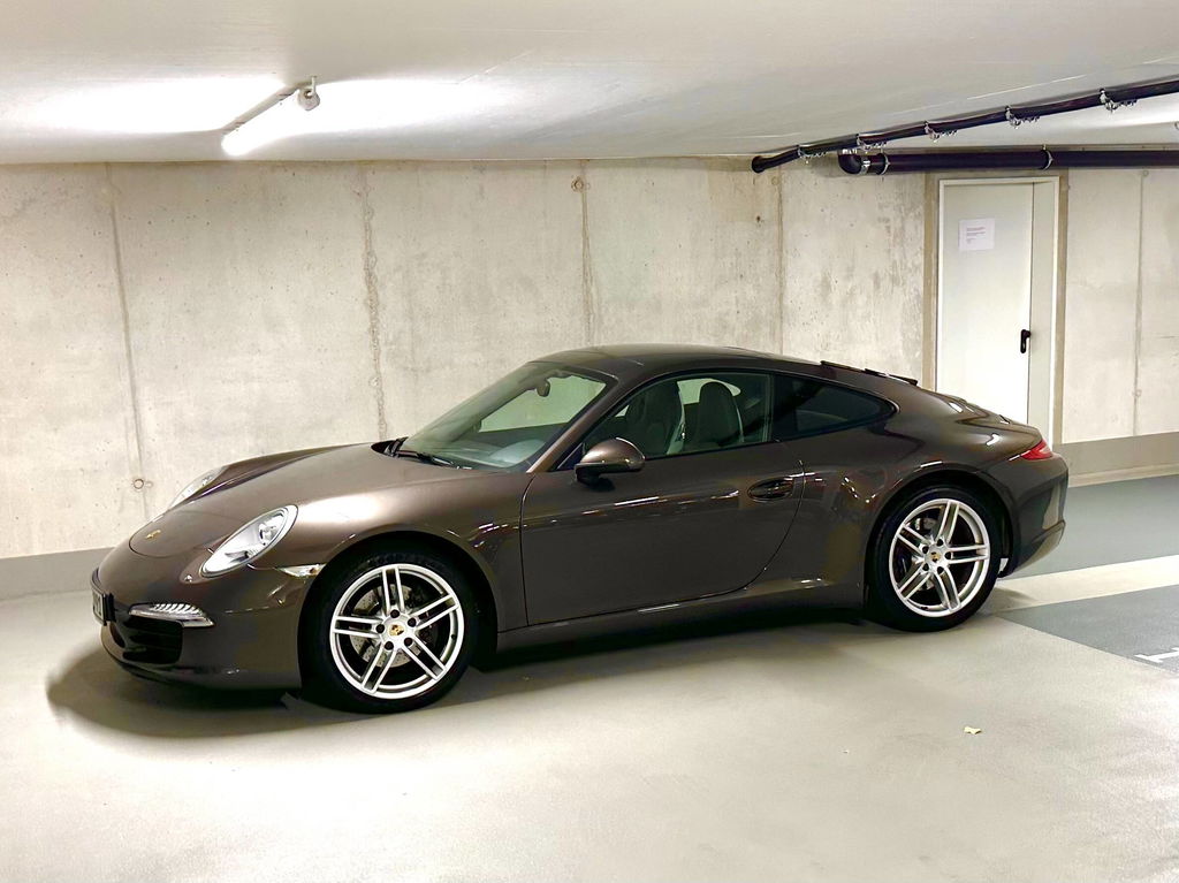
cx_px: 590
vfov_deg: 56.8
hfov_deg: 71.6
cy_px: 442
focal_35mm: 24
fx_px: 817
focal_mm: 6.86
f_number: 1.78
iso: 160
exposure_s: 1/50
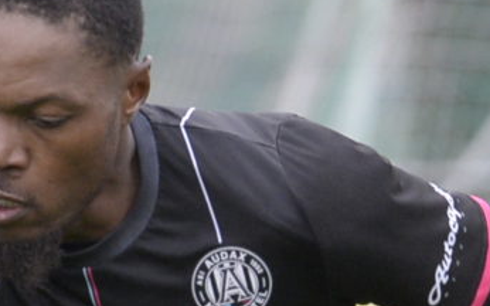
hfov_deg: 1.3
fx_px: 22107
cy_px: 633
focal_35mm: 1656
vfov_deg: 0.8
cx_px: 694
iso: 1800
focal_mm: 220
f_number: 5.6
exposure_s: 1/640
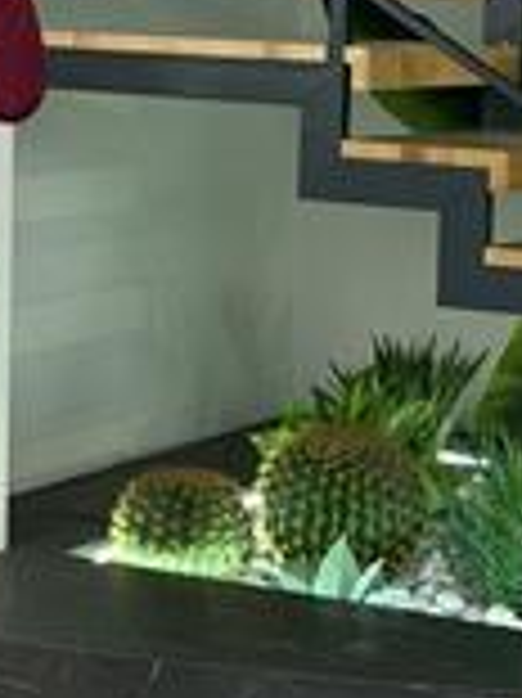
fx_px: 2577
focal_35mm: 128
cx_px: -162
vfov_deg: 15.4
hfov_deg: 11.3
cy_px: 250
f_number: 1.78
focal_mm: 6.76
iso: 50
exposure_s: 1/121
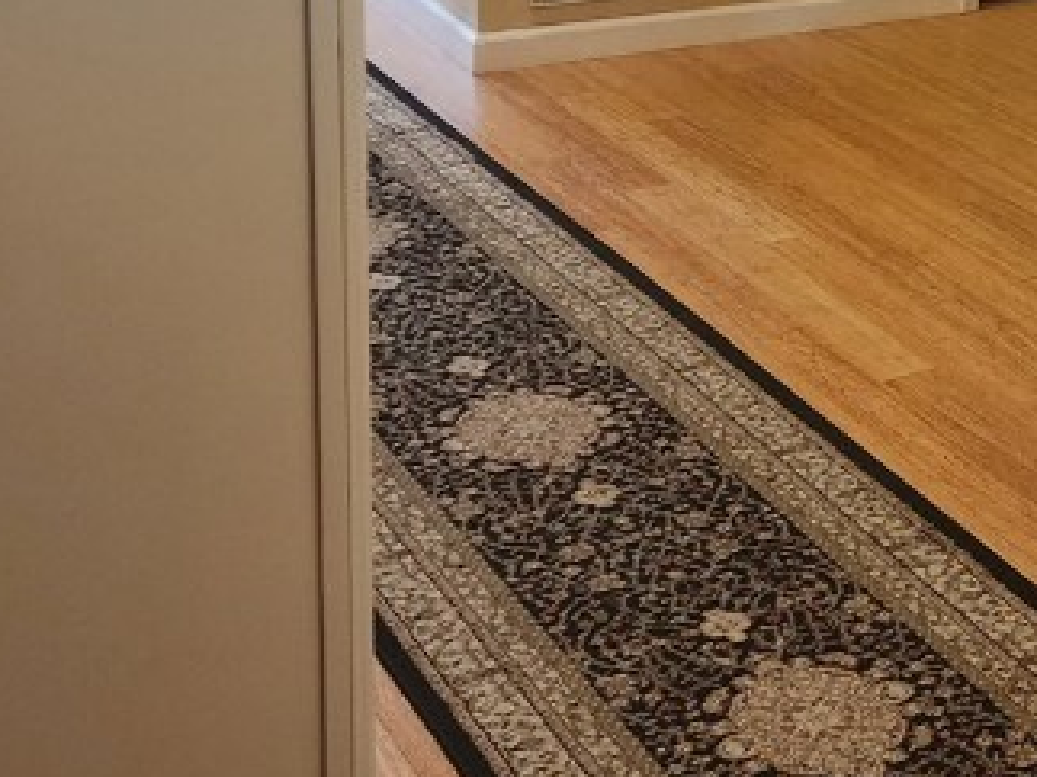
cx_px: 1191
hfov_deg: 24.6
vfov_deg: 19.5
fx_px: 2186
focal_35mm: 73
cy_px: -32
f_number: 1.8
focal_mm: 6.4
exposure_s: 1/120
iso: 320
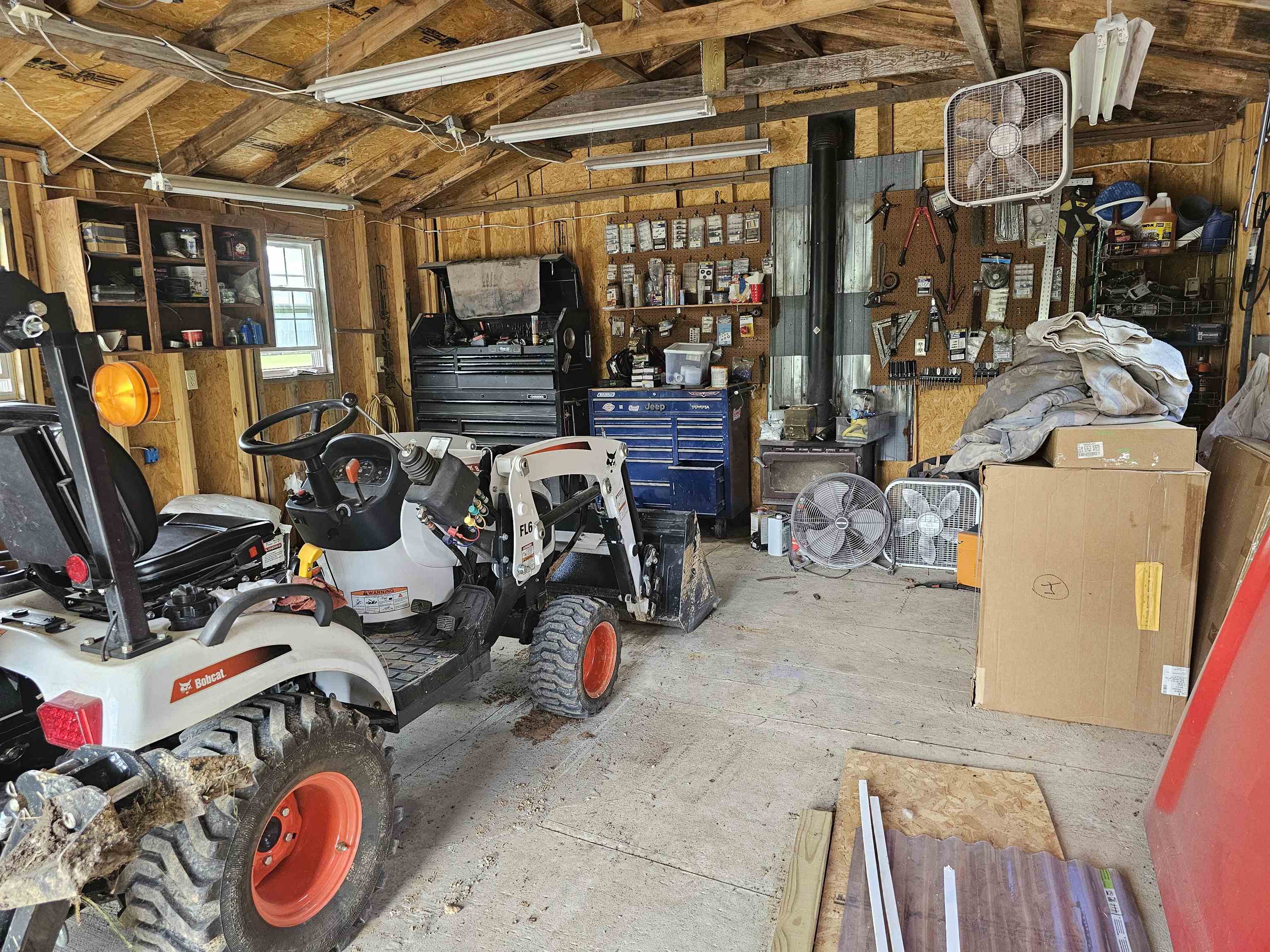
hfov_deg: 73.9
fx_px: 844
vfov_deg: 58.9
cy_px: 476
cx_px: 635
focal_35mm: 23
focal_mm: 6.3
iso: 400
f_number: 1.7
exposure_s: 1/120
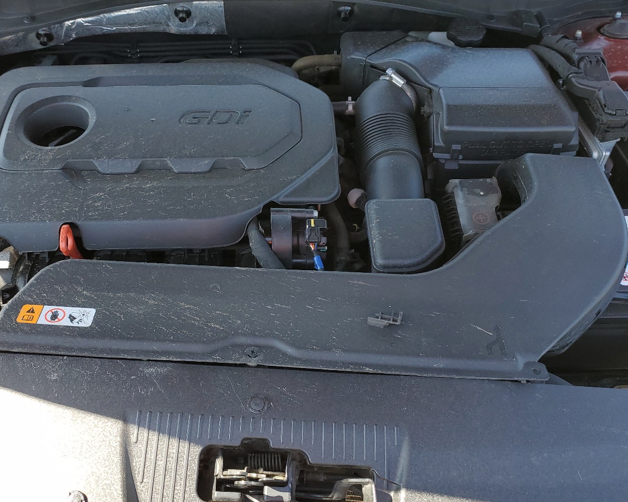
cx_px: 276
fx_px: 632
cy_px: 260
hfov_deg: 52.7
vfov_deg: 43.3
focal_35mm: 34
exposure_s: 1/435
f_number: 1.5
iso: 50
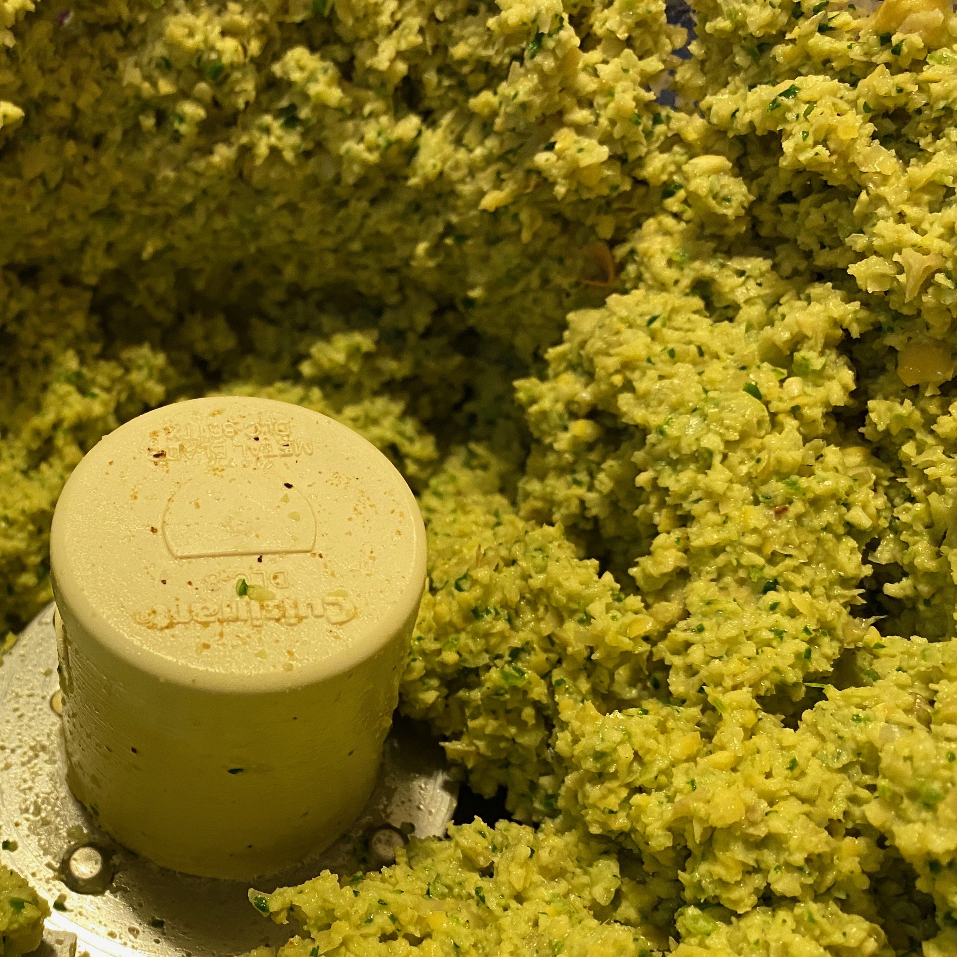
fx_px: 1345
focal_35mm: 43
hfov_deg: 37.5
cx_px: 165
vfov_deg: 38.9
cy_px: 594
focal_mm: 4.25
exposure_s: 1/60
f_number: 1.8
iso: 125
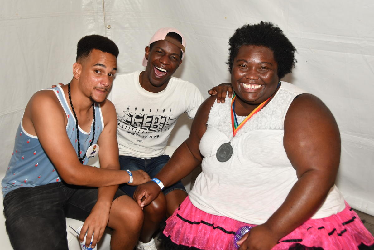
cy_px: 125
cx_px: 187
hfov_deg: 53.1
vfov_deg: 36.9
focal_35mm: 36
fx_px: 374
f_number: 5.6
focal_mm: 24
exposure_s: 1/60
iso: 400
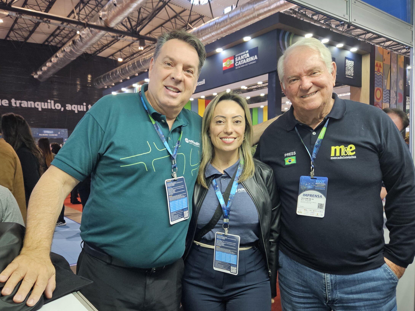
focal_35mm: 27
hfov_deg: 65.2
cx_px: 192
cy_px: 171
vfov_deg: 51.3
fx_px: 324
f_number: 1.8
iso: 250
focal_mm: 5.4
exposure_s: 1/120
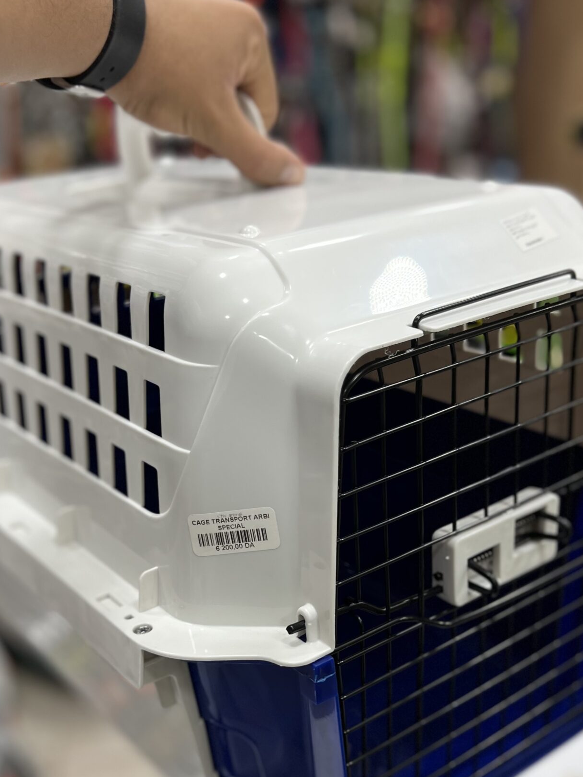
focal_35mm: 41
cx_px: 253
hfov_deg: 35.1
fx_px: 920
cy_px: 502
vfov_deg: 45.2
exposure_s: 1/106
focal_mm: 5.7
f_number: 1.5
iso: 32
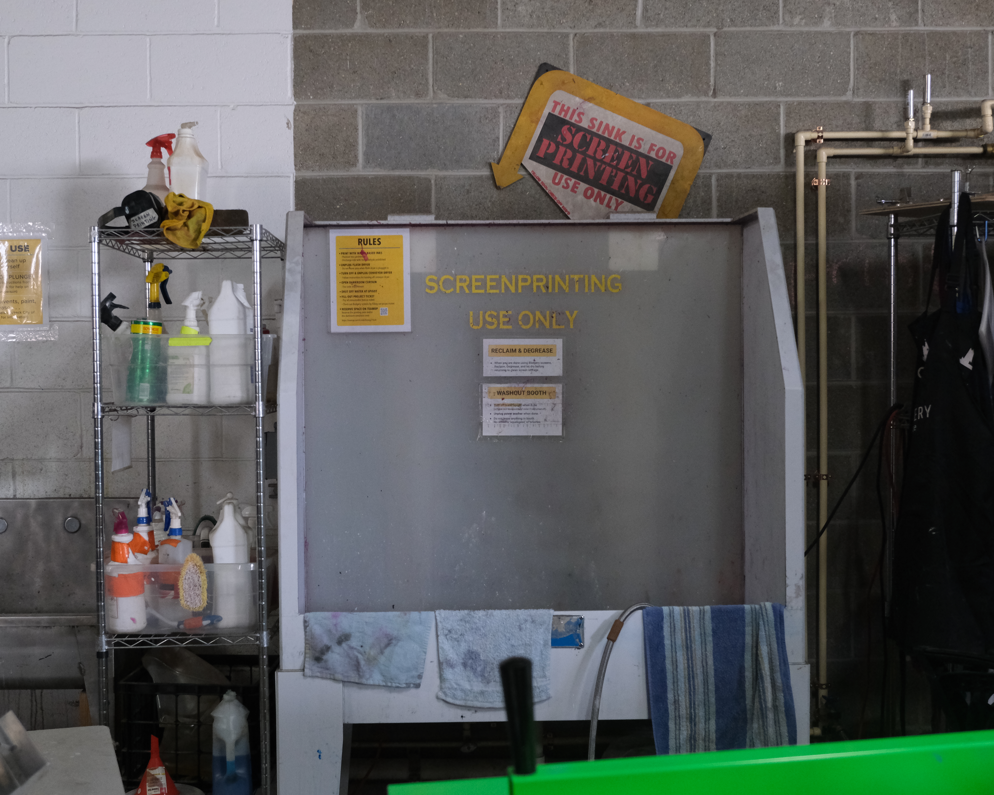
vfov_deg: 31.5
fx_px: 1412
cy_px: 397
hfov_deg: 38.7
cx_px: 441
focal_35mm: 48
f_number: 4.5
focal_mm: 28
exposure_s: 1/100
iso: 2500
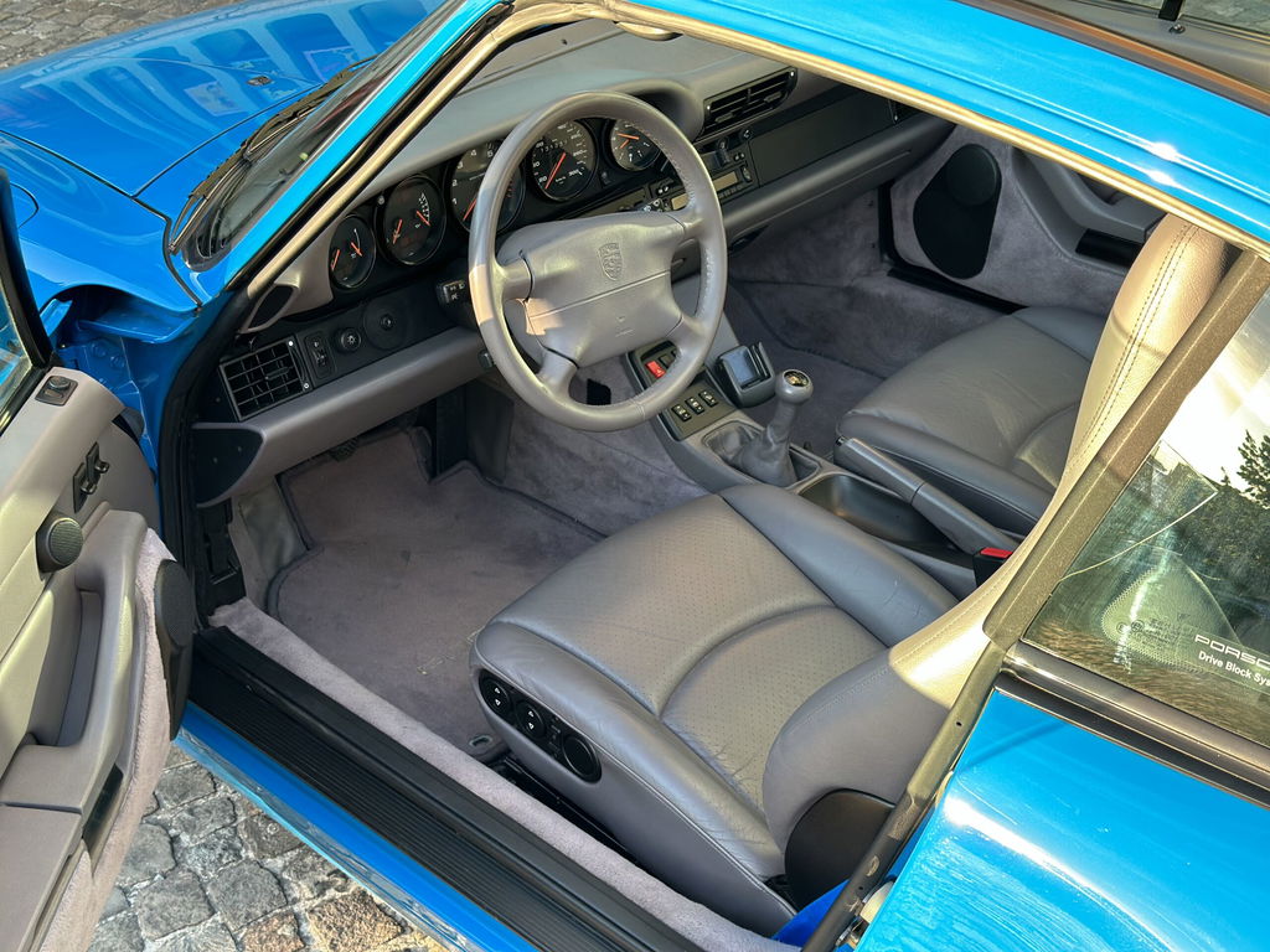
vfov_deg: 30.3
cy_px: 476
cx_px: 635
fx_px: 1761
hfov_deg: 39.7
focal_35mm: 48
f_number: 1.78
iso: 100
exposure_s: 1/172
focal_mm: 6.86
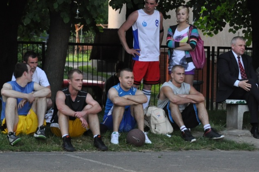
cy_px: 66
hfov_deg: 12.6
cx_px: 158
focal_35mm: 163
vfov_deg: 8.4
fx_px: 1168
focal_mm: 85
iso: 2000
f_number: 5.6
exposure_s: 1/1250
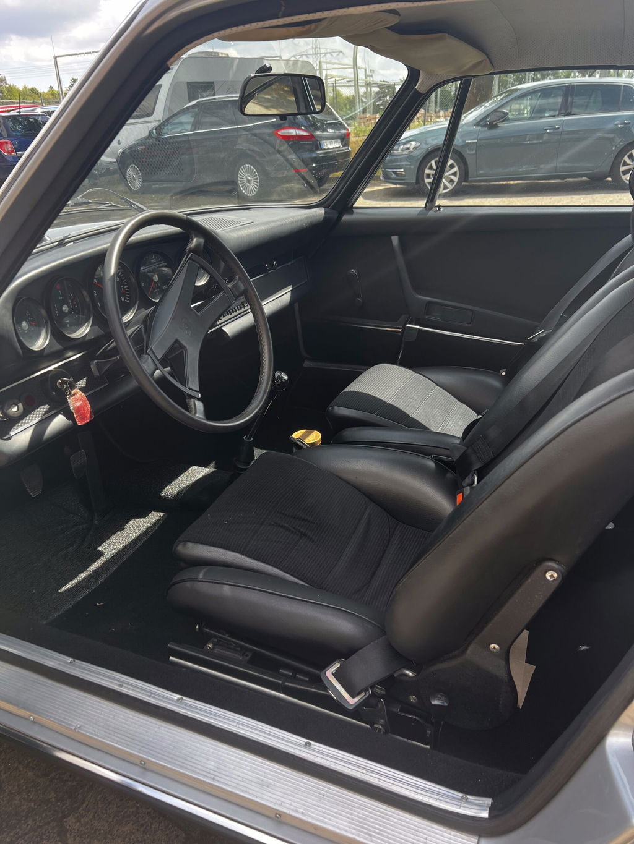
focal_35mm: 26
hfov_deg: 53.1
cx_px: 317
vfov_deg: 67.3
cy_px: 422
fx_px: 635
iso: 50
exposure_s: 1/533
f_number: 1.5
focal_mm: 5.7
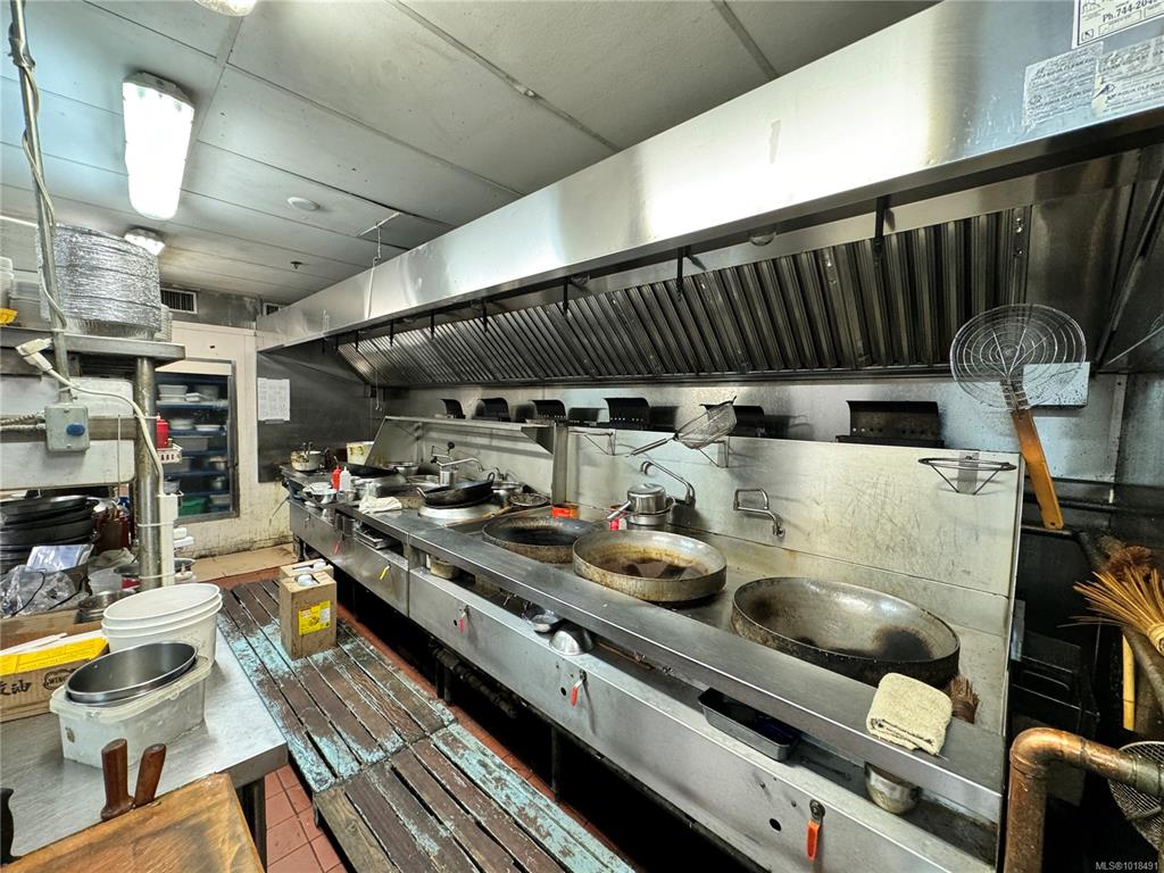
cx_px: 582
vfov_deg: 85.7
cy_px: 436
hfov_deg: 102.1
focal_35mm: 14
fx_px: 471
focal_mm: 2.22
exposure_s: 1/60
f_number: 2.2
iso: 500
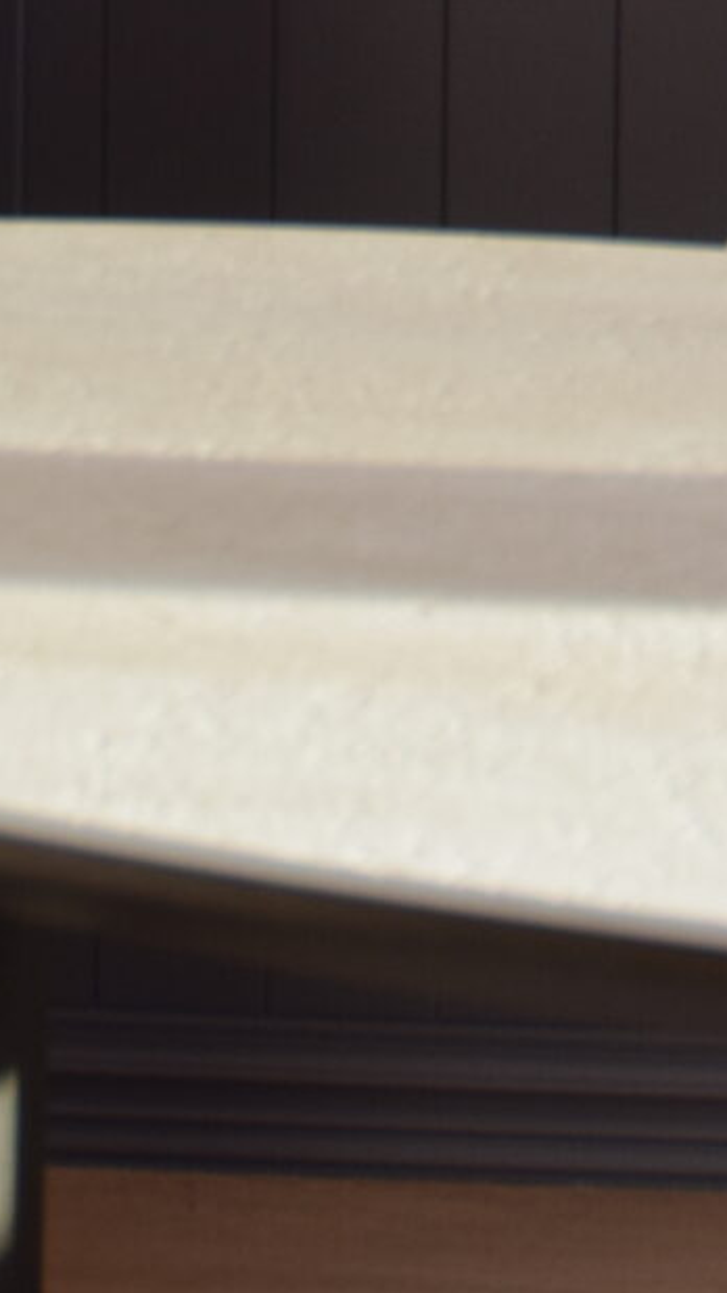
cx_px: 1382
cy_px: -842
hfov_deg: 9.7
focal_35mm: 117
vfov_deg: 16.2
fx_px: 4011
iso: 400
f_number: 5
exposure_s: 1/100
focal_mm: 18
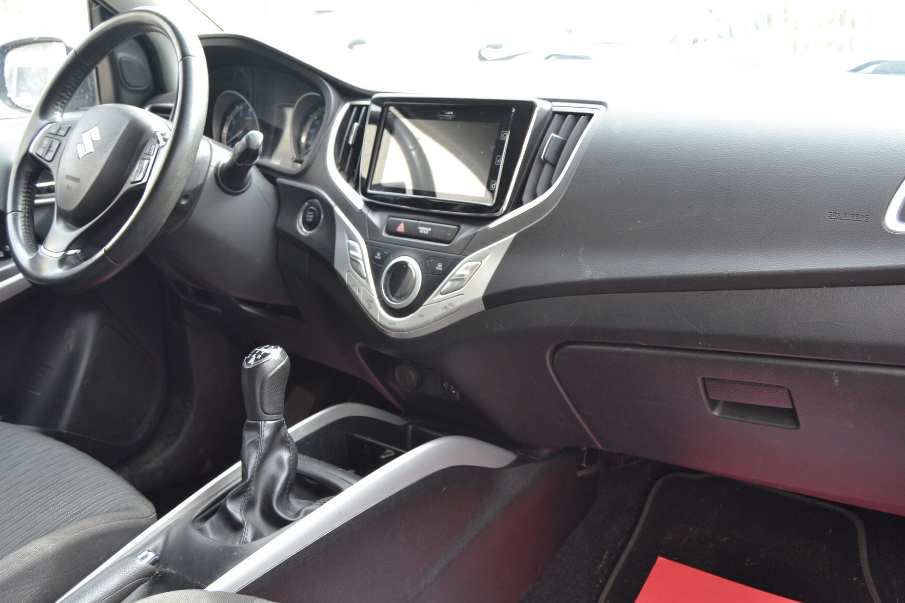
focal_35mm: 38
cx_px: 465
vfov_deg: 35.4
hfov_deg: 51.2
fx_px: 944
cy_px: 280
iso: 400
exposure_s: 1/100
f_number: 5
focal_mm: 23
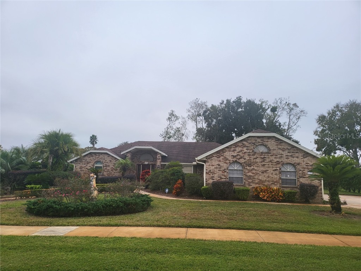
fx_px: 250
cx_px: 180
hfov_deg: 71.6
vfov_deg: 56.8
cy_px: 136
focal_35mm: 24
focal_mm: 5
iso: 40
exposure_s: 1/253
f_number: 1.8
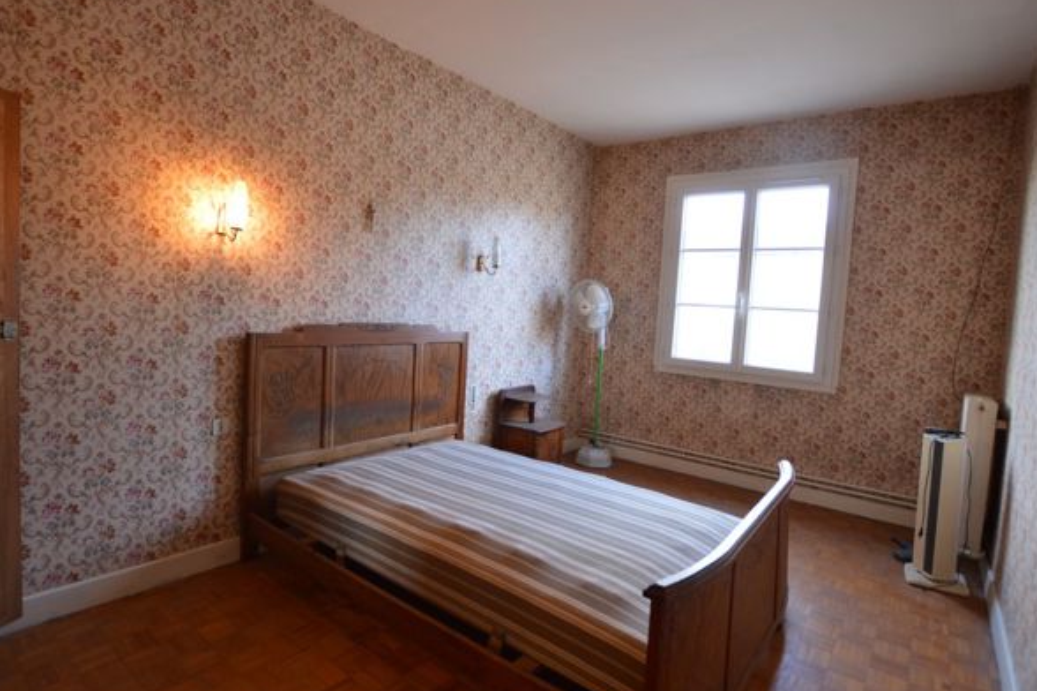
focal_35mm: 18
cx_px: 495
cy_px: 335
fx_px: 518
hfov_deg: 89.9
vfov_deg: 67.4
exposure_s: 1/60
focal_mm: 10
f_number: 3.5
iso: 640
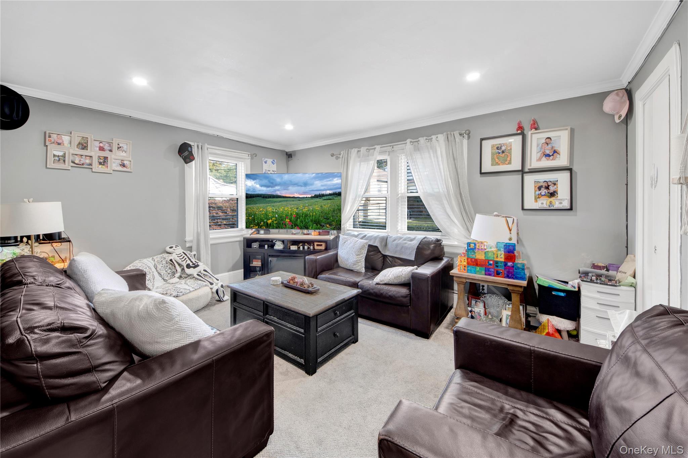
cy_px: 229
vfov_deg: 90.0
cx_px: 344
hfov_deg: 112.6
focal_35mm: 12
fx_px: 229
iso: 100
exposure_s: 1/2.5
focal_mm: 8
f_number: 8
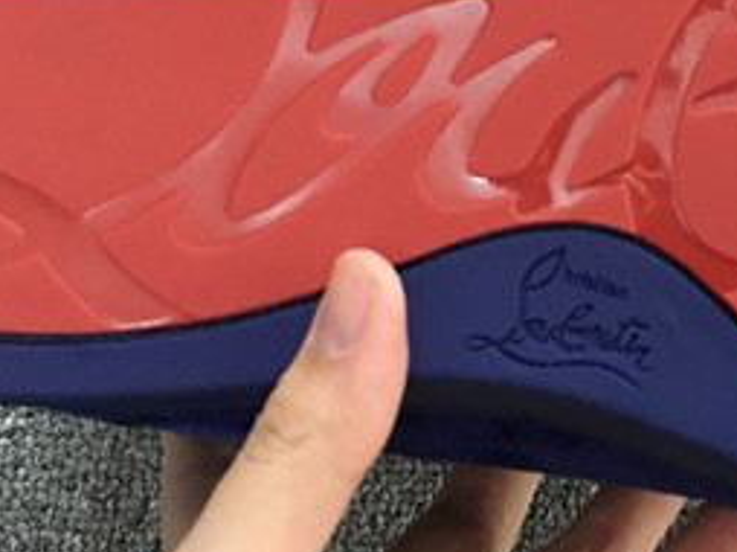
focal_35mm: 80
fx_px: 1702
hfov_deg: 23.9
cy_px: -13
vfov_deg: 17.9
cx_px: 635
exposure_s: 1/17
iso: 250
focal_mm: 4.15
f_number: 2.2
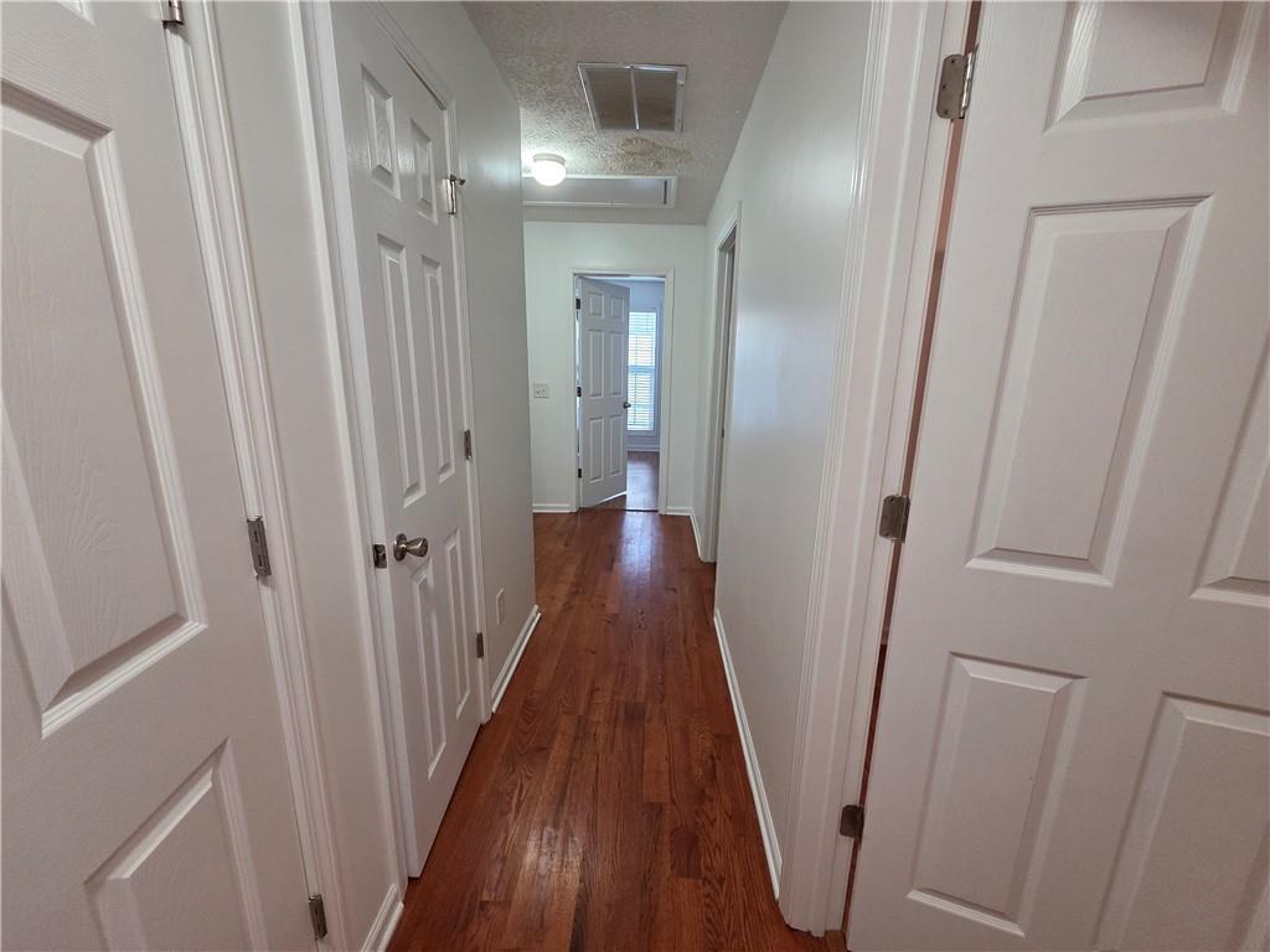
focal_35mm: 13
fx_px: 477
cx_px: 635
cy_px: 476
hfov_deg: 106.2
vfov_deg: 89.9
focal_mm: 2.2
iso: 500
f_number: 2.2
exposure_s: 1/60
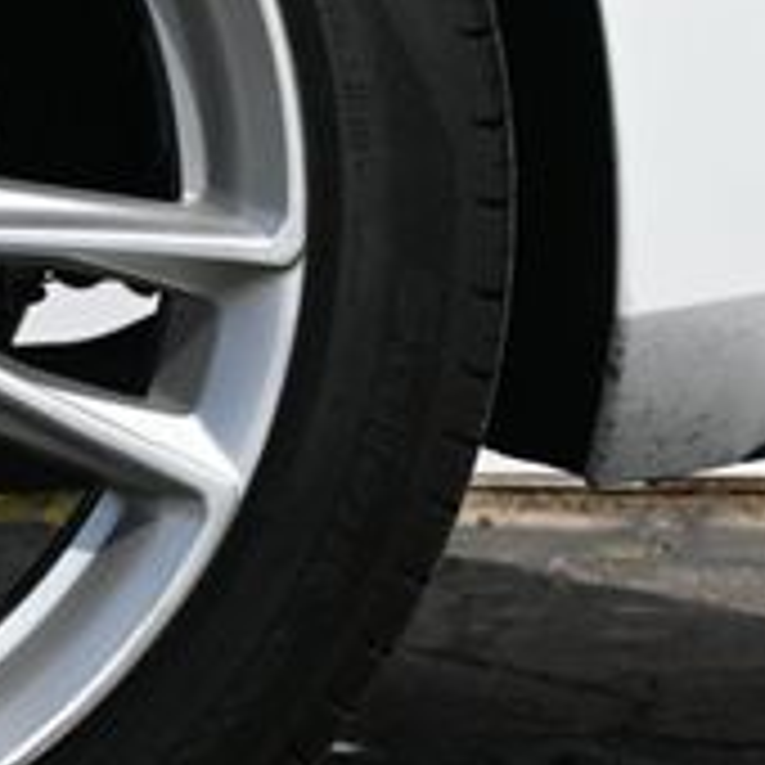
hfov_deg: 9.3
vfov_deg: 9.5
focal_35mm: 183
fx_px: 4576
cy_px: 191
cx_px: -387
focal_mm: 38
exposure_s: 1/320
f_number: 6.3
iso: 100
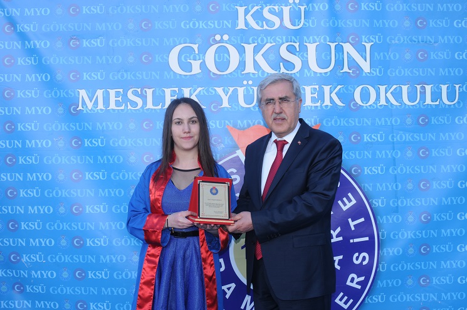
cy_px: 155
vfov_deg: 36.7
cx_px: 234
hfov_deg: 53.2
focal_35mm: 36
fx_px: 466
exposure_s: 1/125
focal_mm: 24
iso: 200
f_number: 6.3
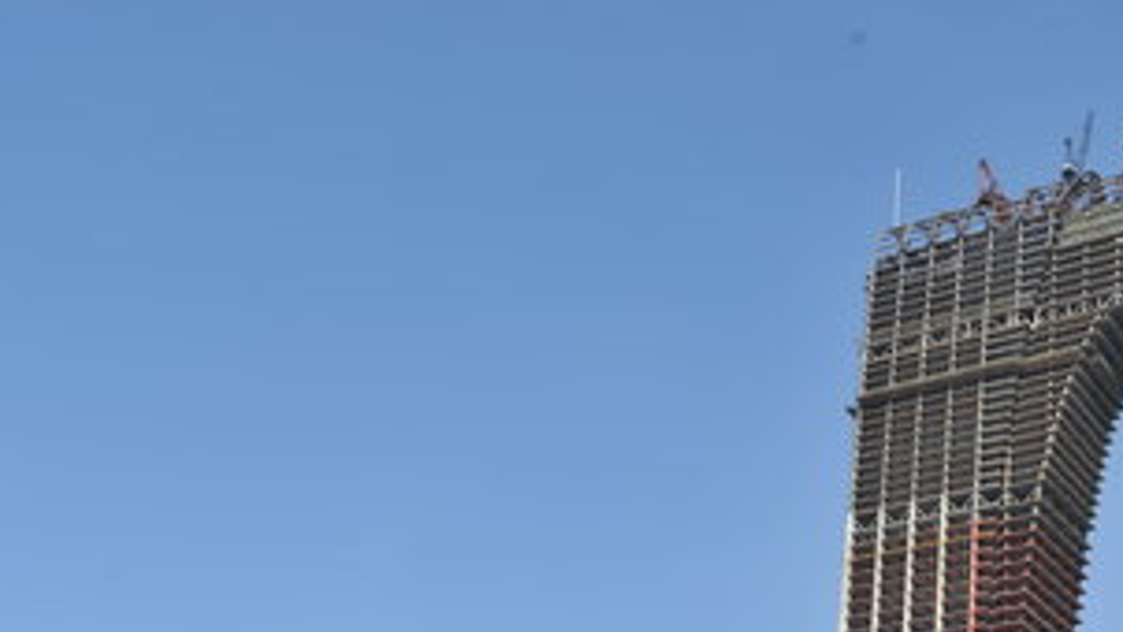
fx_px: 1608
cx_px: 1030
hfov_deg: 35.9
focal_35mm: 54
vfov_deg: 21.3
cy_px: 667
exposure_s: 1/400
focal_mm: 26
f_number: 10
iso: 200
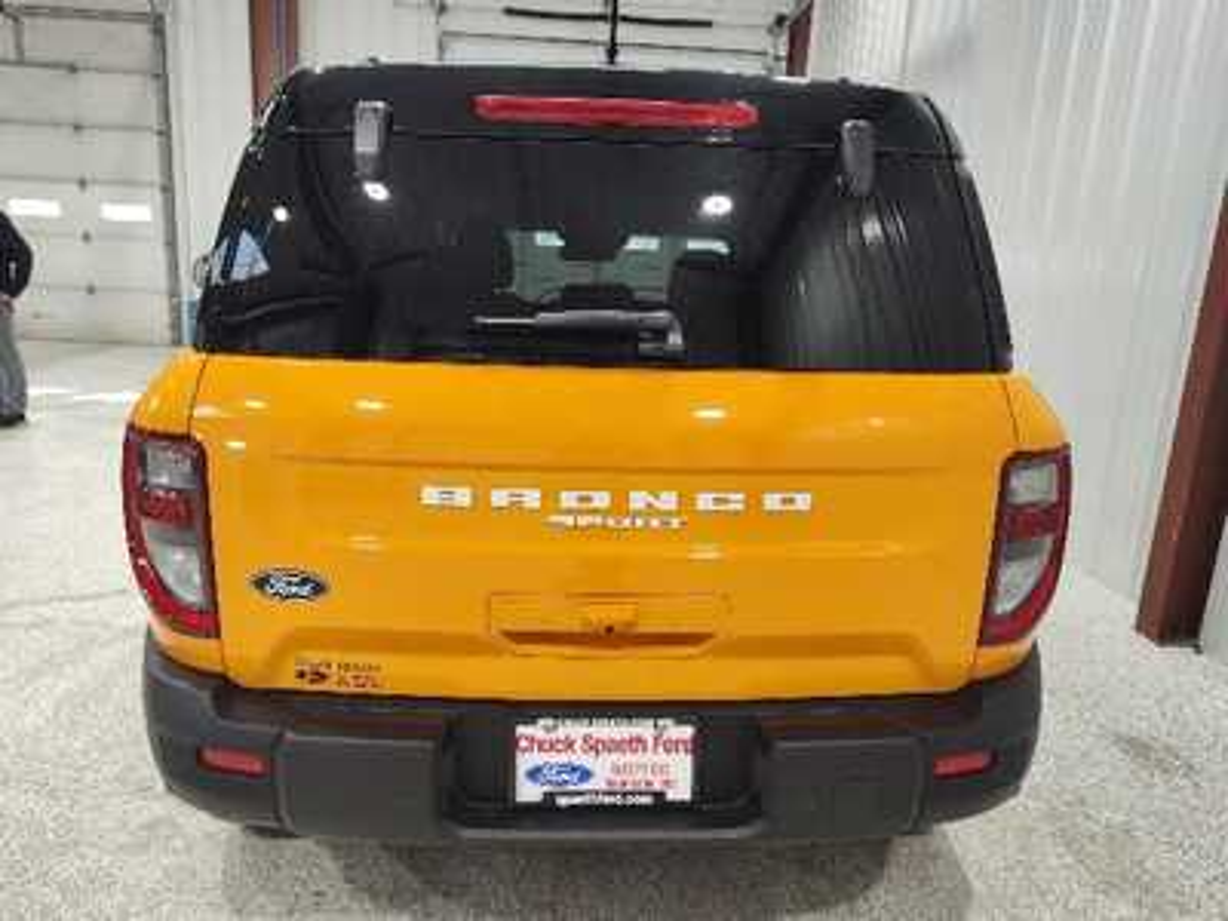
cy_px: 460
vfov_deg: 58.9
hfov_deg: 73.9
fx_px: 816
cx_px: 614
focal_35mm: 23
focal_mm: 5.56
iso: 164
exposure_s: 1/120
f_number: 1.8
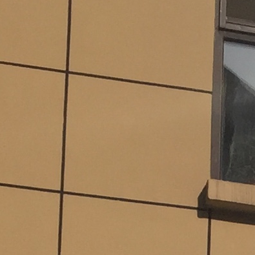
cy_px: 576
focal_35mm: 212
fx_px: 1767
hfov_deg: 7.4
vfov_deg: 7.8
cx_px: 743
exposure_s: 1/4950
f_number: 2.2
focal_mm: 4.15
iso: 32
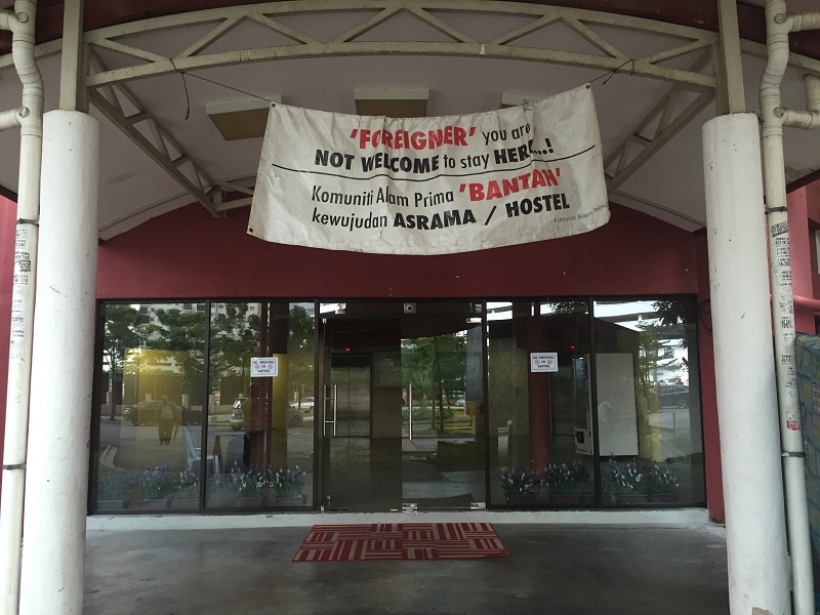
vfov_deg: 48.2
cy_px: 308
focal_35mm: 29
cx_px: 410
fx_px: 687
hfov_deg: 61.7
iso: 100
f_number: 2.2
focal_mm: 4.15
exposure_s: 1/33
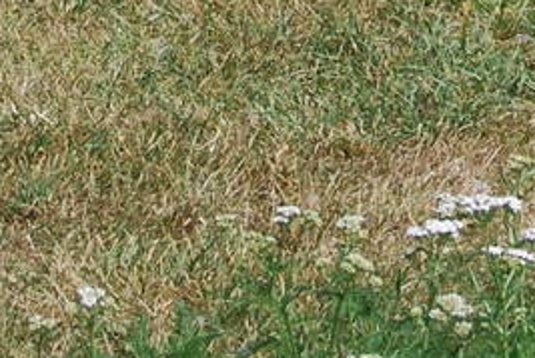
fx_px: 6148
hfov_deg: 5.0
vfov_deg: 3.3
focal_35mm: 413
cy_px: -707
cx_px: 349
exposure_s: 1/250
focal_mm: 46
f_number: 8
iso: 100
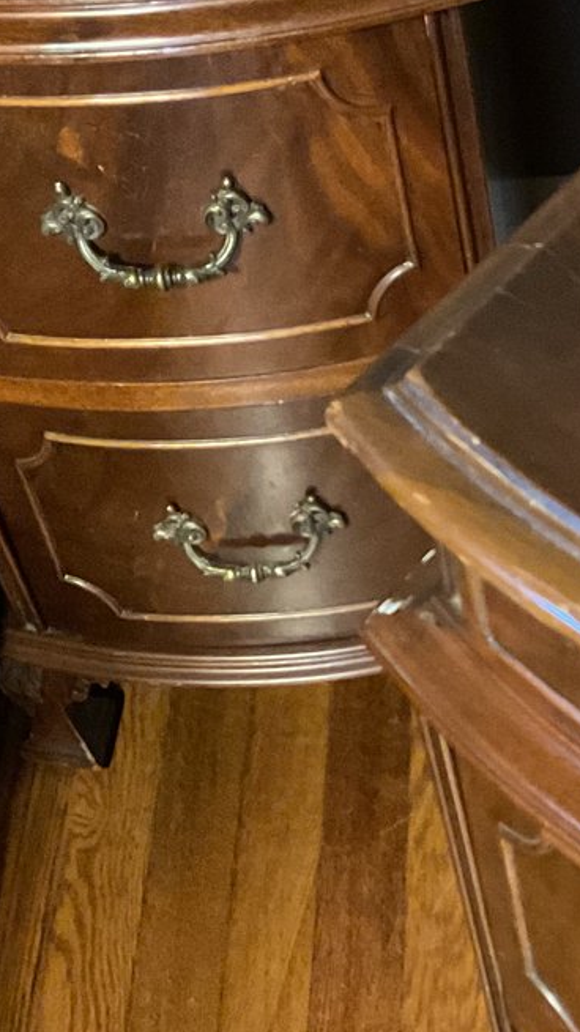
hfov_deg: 15.7
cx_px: 757
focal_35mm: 73
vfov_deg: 29.0
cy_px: 502
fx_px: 1998
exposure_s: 1/20
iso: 500
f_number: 1.8
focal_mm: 3
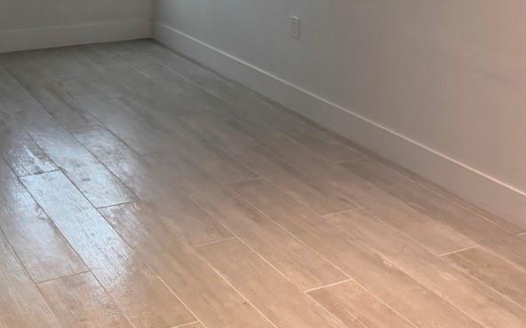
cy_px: -82
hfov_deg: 35.5
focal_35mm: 55
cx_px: 92
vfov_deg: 21.6
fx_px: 788
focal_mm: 6.76
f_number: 1.78
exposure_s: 1/204
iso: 200
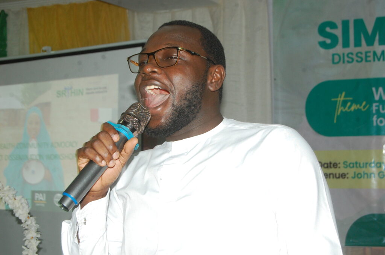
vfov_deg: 22.5
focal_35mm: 60
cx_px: 192
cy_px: 128
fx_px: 641
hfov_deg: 33.5
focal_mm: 40
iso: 800
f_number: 5
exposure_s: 1/60
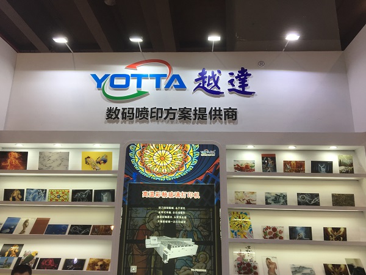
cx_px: 183
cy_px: 138
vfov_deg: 48.2
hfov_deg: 61.7
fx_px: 307
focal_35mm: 29
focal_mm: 4.15
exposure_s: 1/100
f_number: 2.2
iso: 32
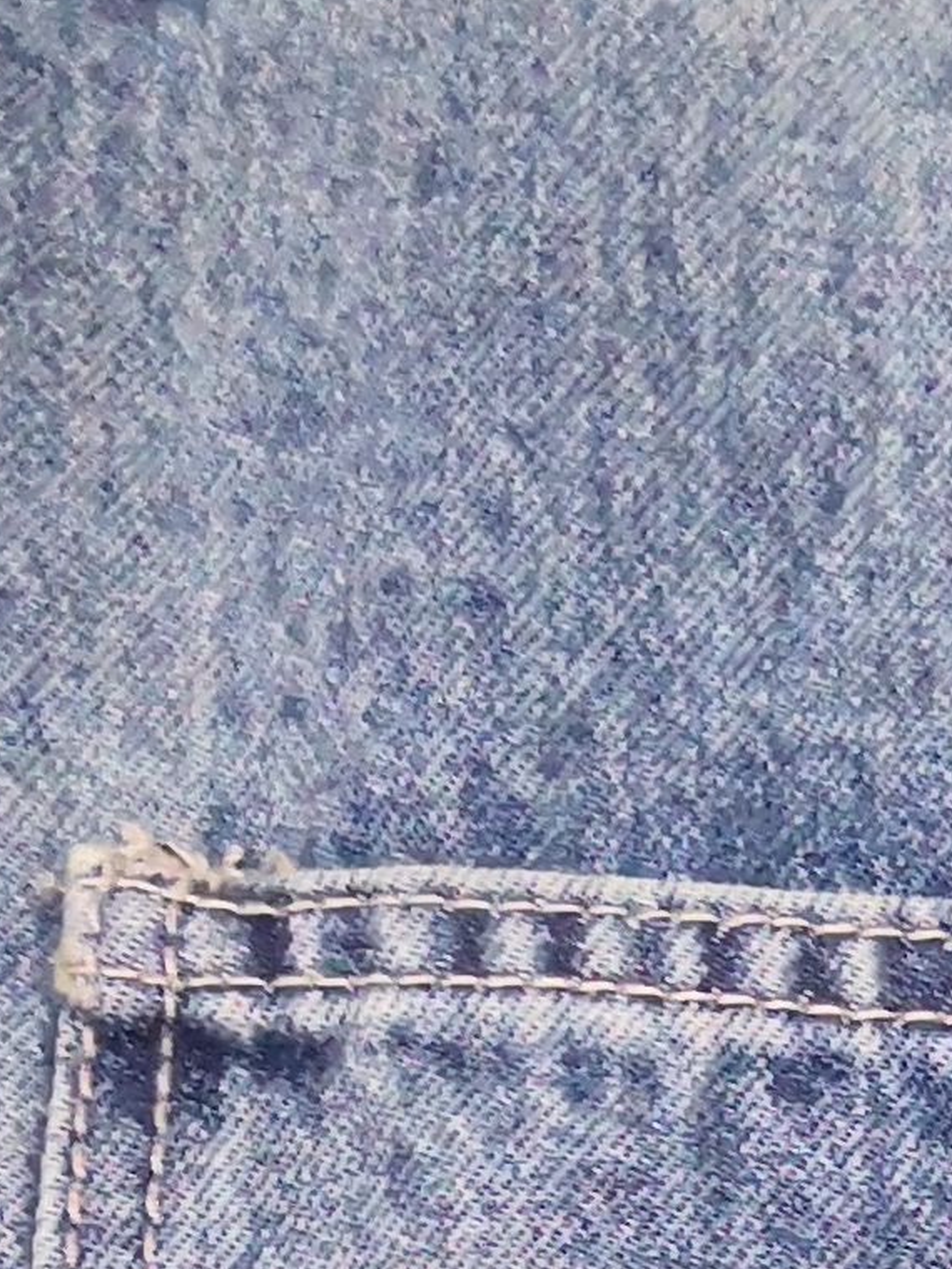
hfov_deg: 10.4
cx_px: 1072
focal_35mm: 141
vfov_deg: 12.5
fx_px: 5170
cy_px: 2418
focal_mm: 3.95
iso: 400
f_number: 1.6
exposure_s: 1/25
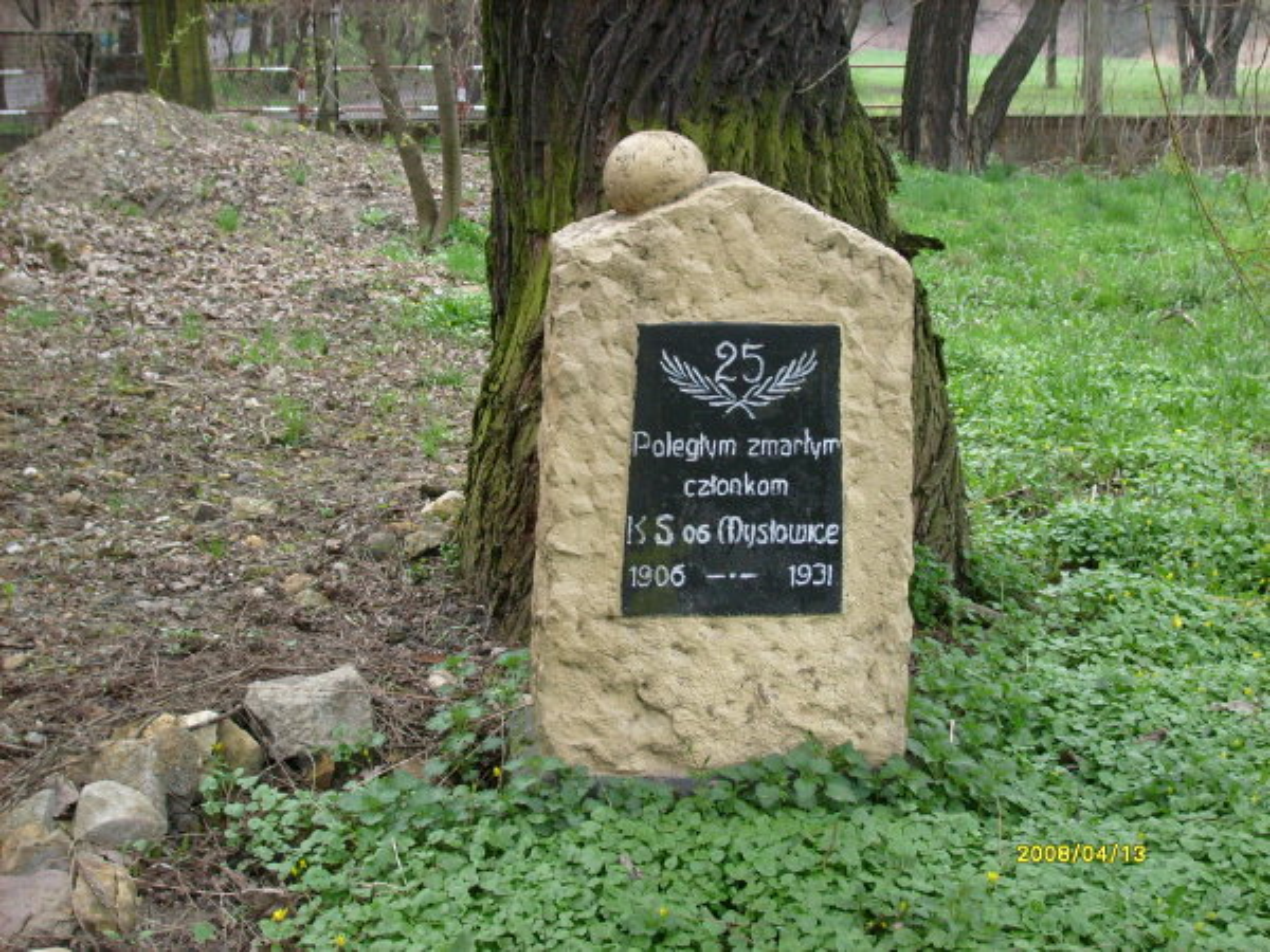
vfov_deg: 28.0
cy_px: 476
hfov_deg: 36.8
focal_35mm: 52
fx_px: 1908
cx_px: 635
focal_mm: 8.7
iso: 80
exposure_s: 1/125
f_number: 3.3
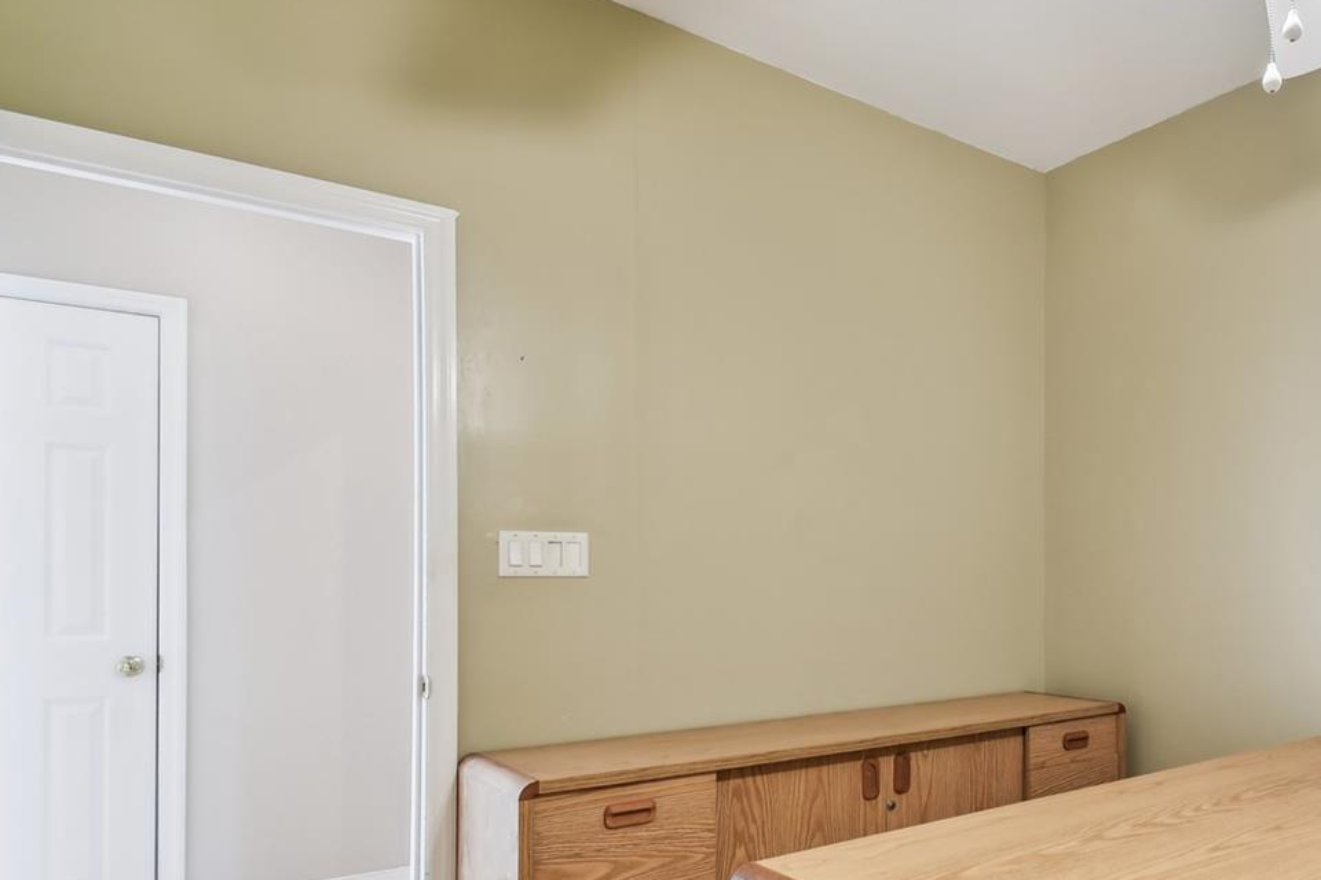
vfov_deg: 50.4
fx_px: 917
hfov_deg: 64.8
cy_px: 582
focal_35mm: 25
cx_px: 1068
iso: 100
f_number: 7.1
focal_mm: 10
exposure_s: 1/2.5
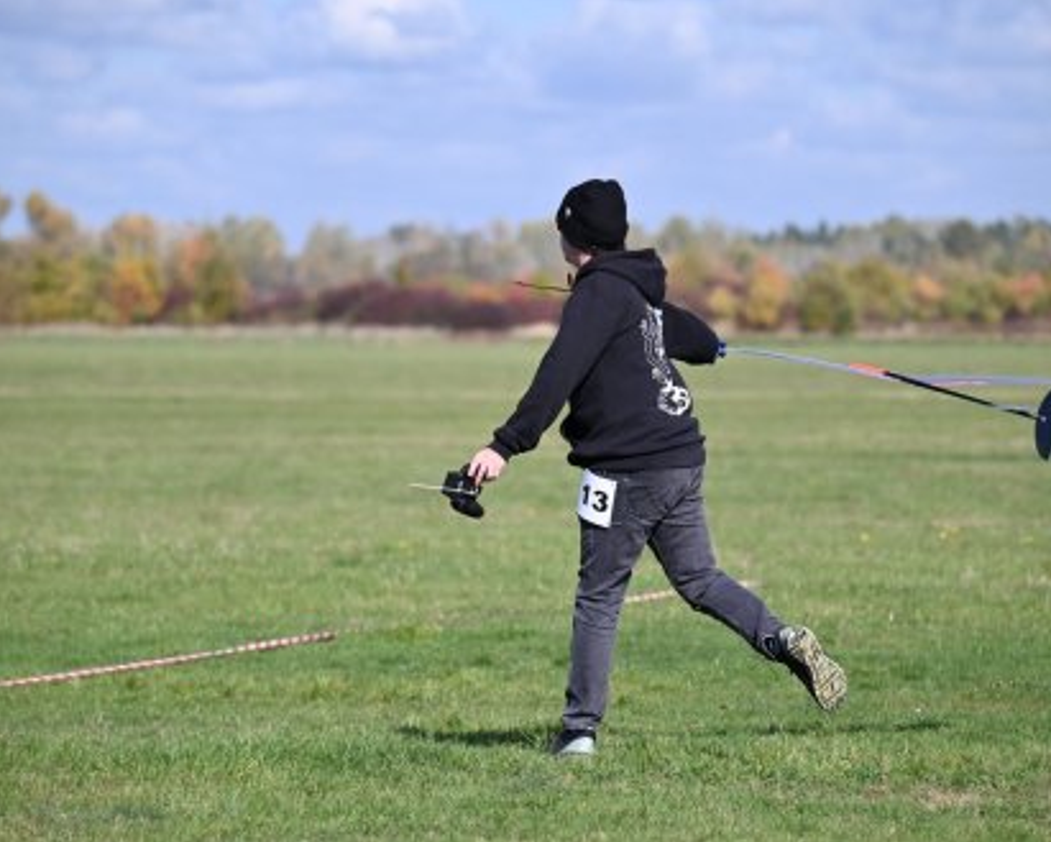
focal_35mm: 261
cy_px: 420
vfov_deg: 5.9
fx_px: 8120
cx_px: 543
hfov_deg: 7.4
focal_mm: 230
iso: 640
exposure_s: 1/3200
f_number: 5.6
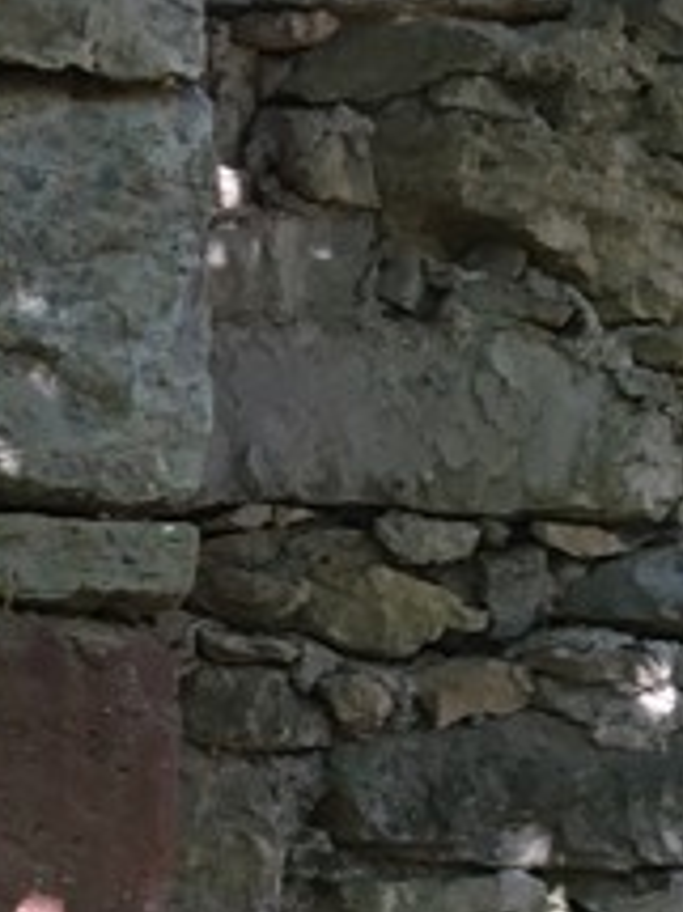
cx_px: -416
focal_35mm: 108
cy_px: 937
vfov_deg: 17.7
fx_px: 2844
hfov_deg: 12.8
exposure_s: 1/33
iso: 64
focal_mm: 4.15
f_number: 2.2
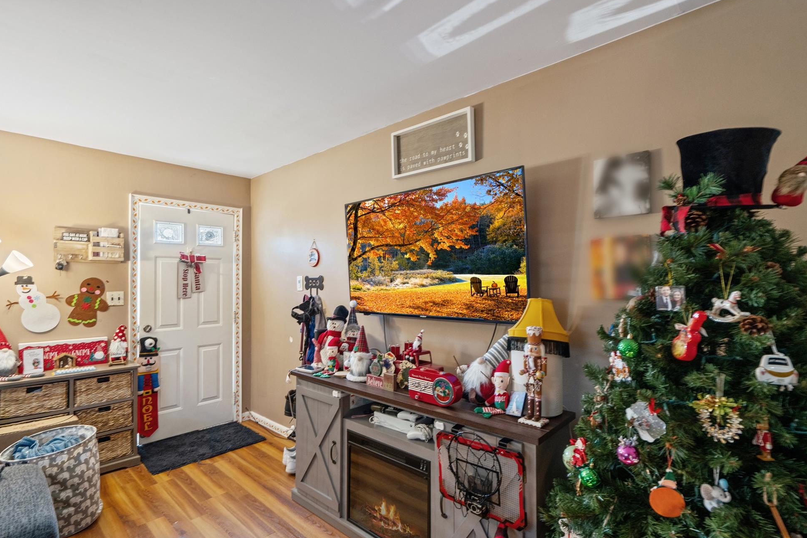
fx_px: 381
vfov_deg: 70.4
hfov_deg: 93.2
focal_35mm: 17
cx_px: 387
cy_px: 282
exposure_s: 1/10
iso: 800
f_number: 6.3
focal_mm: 16
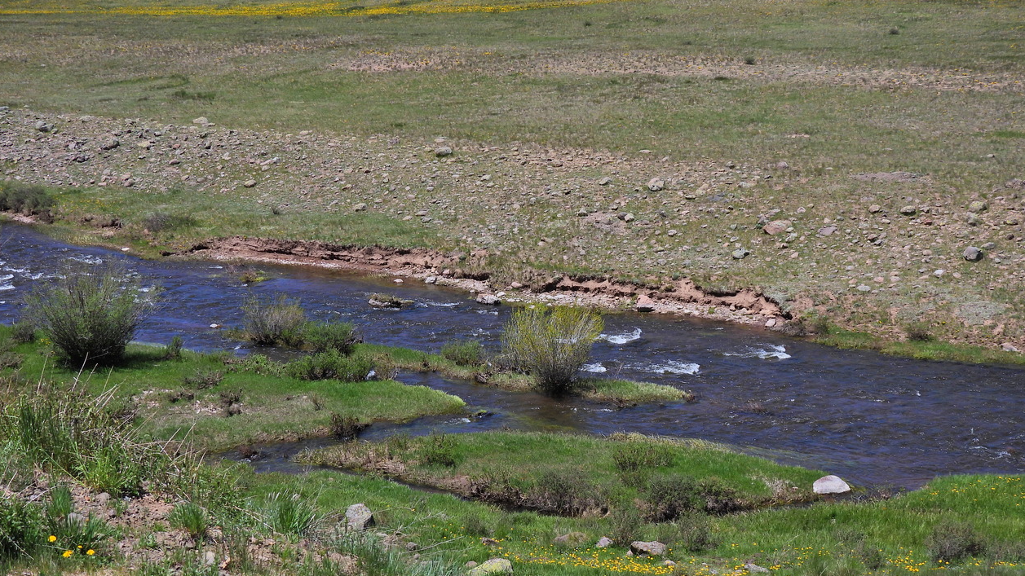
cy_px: 358
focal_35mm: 61
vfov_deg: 19.7
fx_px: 1658
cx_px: 511
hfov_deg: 34.4
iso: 100
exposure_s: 1/2000
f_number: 3.5
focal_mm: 9.8
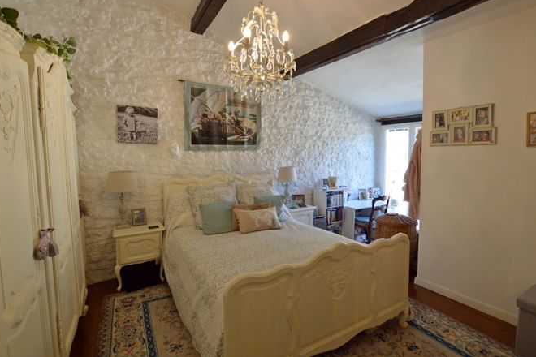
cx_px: 274
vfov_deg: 73.7
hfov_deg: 96.7
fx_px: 238
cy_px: 168
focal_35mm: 16
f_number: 4
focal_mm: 10
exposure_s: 1/60
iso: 400
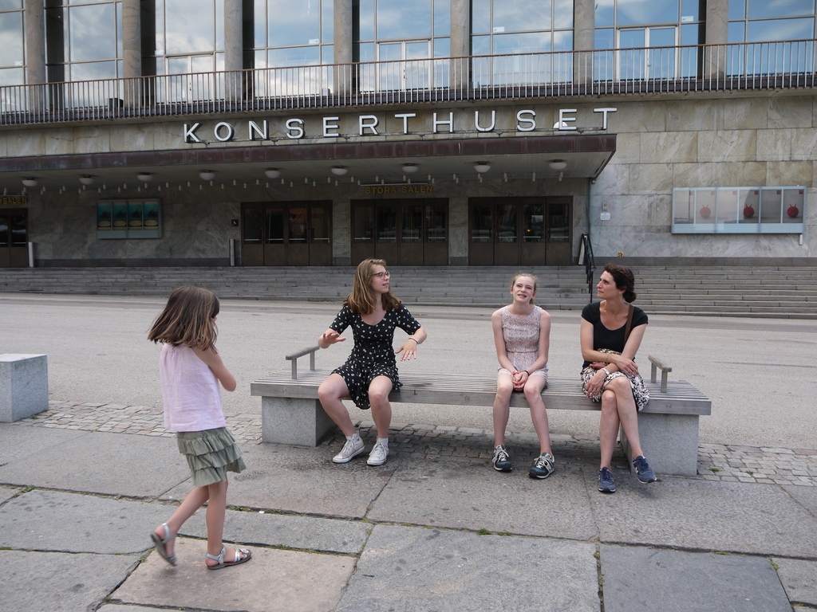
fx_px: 661
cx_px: 408
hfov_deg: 63.4
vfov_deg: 49.7
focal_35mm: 28
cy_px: 306
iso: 160
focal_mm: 14
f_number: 5
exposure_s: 1/200
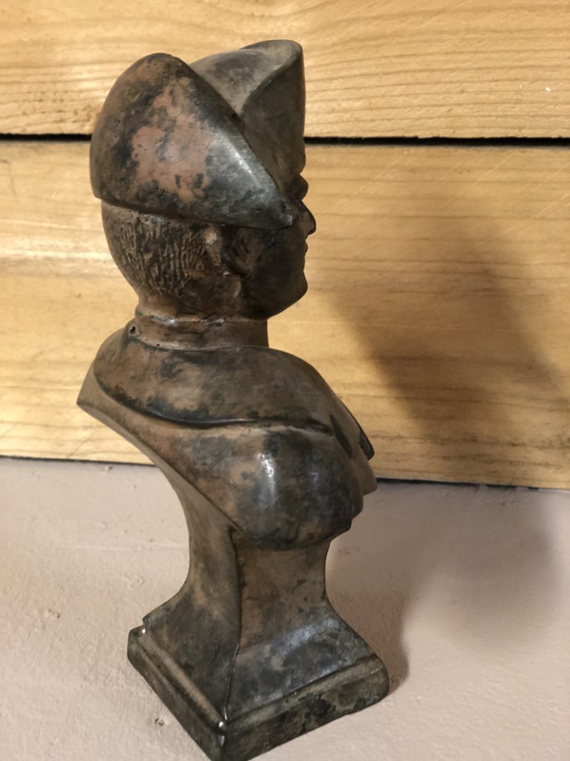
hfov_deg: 28.0
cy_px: 380
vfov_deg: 36.8
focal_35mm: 52
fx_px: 1142
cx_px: 285
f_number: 2.4
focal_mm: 6
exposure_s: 1/17
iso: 160
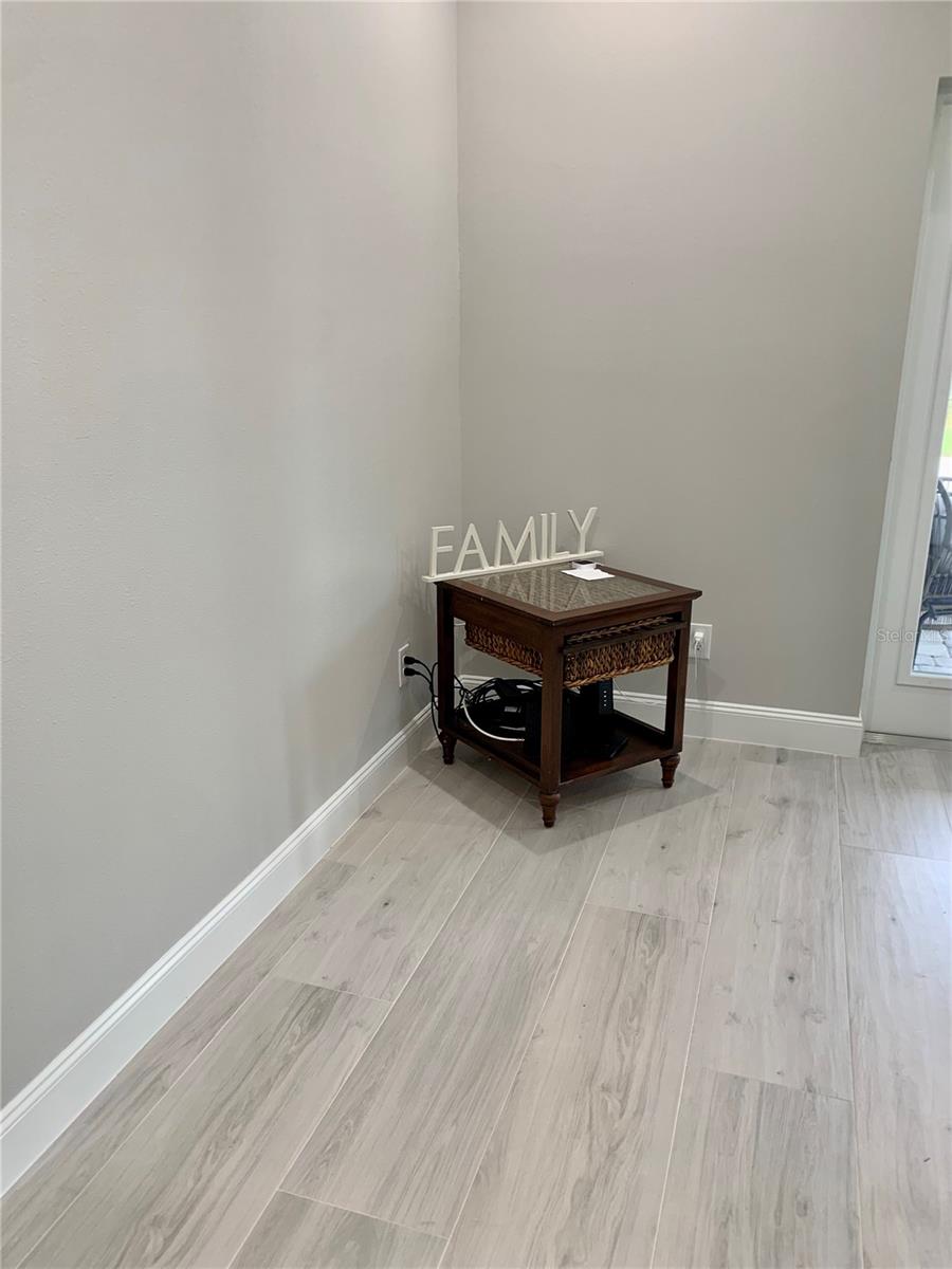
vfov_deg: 67.3
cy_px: 634
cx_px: 476
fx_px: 953
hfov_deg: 53.1
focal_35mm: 26
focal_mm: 4.25
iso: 50
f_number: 1.8
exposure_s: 1/60
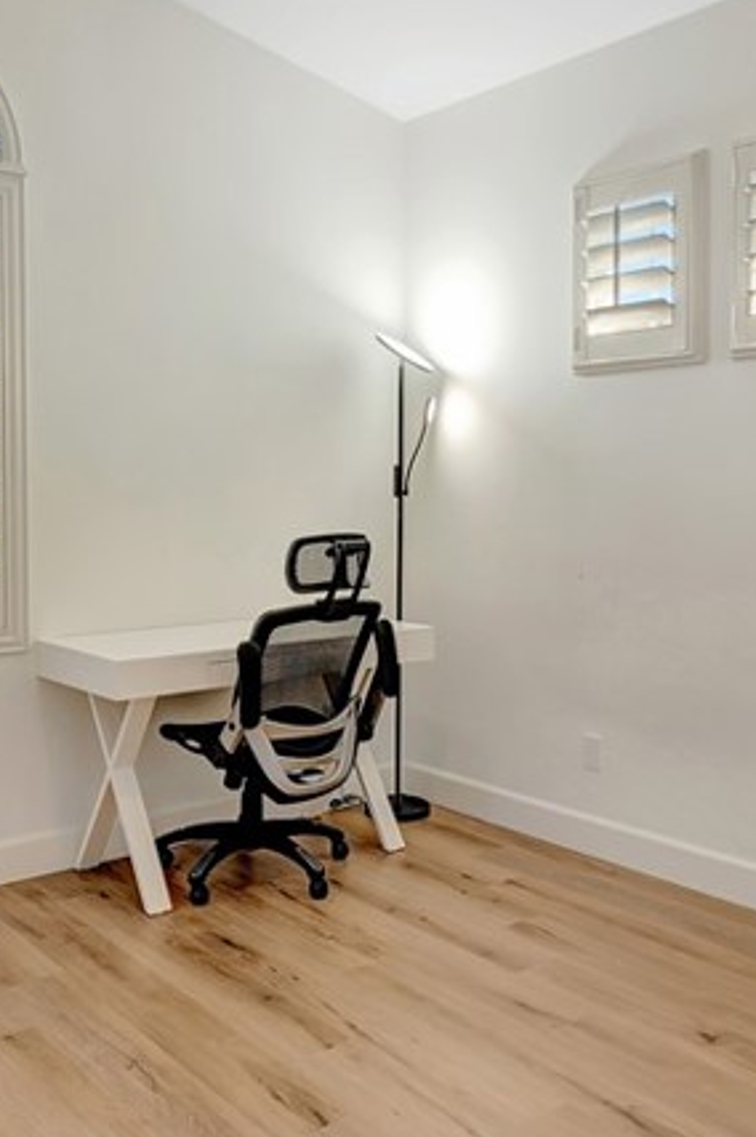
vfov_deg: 52.9
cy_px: 469
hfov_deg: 36.8
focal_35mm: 36
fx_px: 1136
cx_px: 343
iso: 100
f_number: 5.6
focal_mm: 10
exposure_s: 1/25
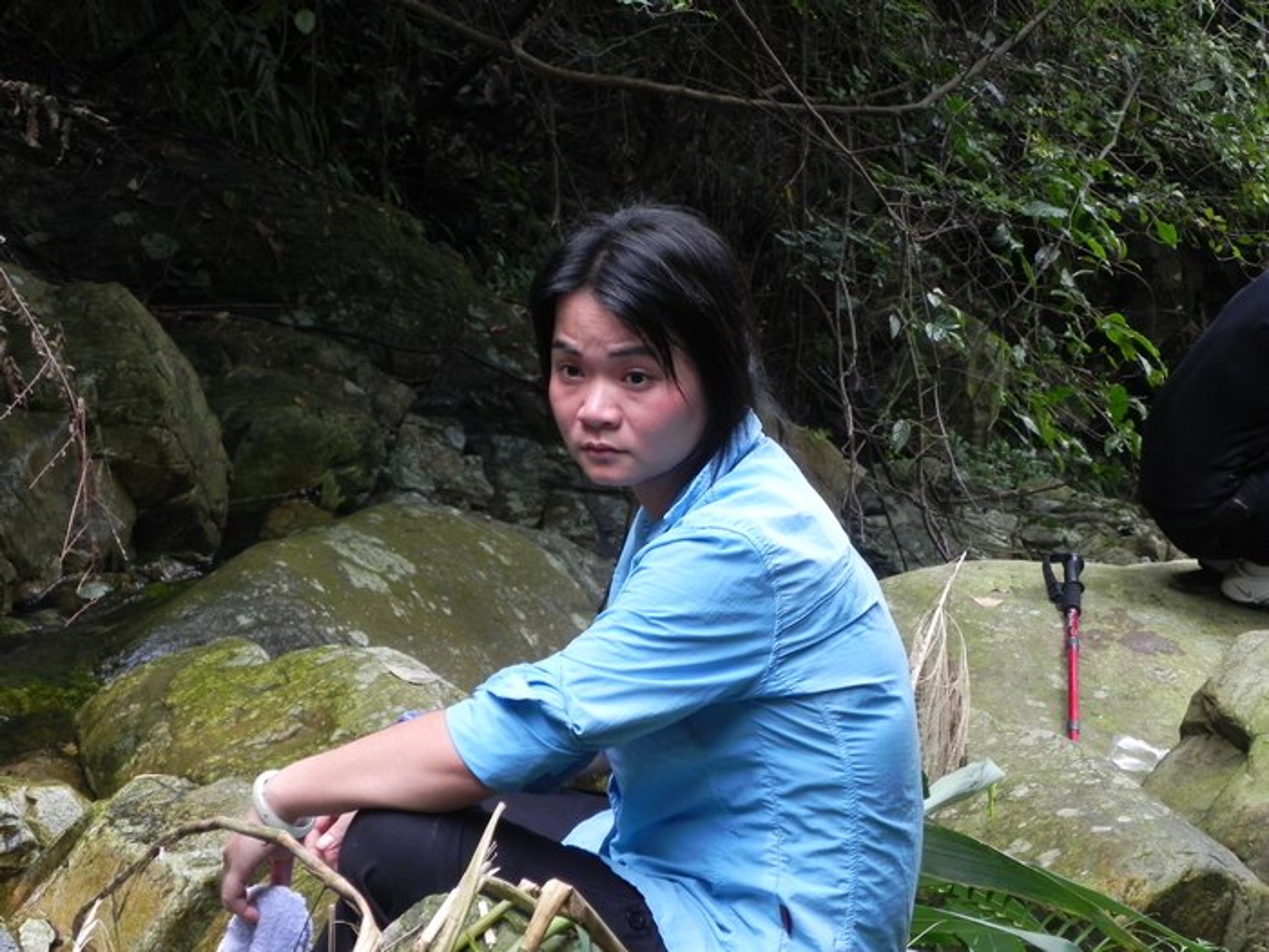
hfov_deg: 20.7
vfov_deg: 15.6
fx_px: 3483
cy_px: 476
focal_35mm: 95
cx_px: 634
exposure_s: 1/125
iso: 351
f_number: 4
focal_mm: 16.9
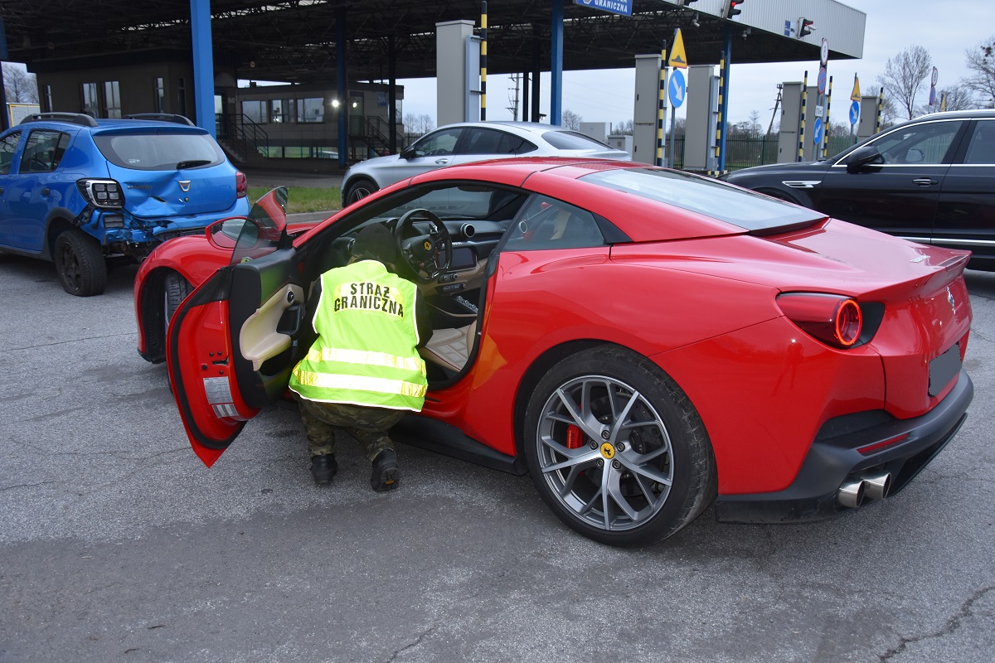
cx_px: 498
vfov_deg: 41.7
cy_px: 332
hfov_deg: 59.5
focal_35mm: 32
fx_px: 871
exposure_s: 1/100
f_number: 5
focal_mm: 21
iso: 800
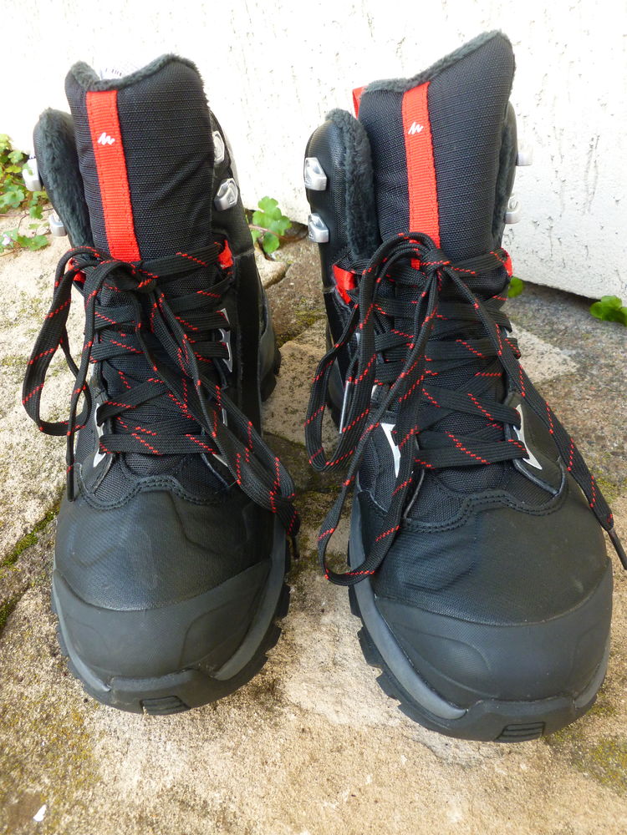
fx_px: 676
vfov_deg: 63.4
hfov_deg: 49.7
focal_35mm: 28
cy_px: 418
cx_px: 314
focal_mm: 5
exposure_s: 1/60
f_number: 3.3
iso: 160
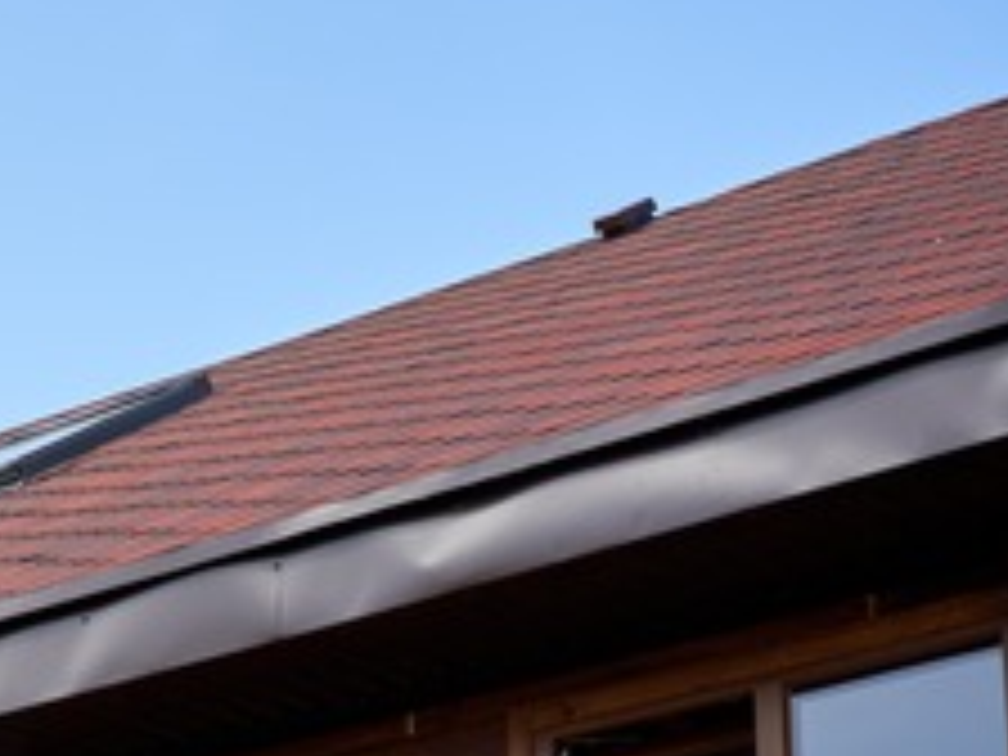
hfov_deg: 12.6
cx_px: -396
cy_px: 434
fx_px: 4397
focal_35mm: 151
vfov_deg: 9.8
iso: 100
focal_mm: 55
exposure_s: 1/640
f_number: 3.2
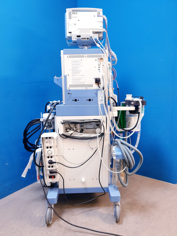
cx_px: 88
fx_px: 177
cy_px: 118
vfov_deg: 67.3
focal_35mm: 26
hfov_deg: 53.1
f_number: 1.5
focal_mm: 4.3
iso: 160
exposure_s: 1/50
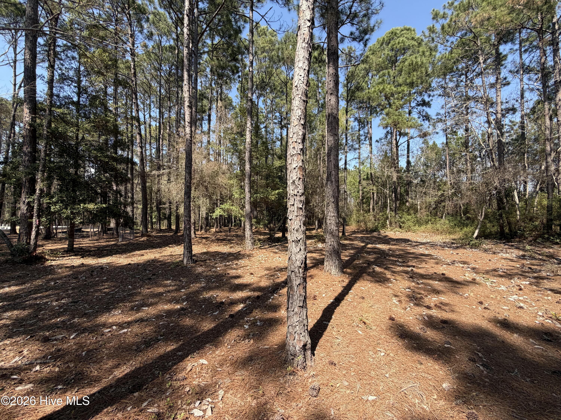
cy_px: 210
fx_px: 227
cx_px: 280
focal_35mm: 14
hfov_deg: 102.1
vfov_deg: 85.7
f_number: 2.2
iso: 40
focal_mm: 2.22
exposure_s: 1/502
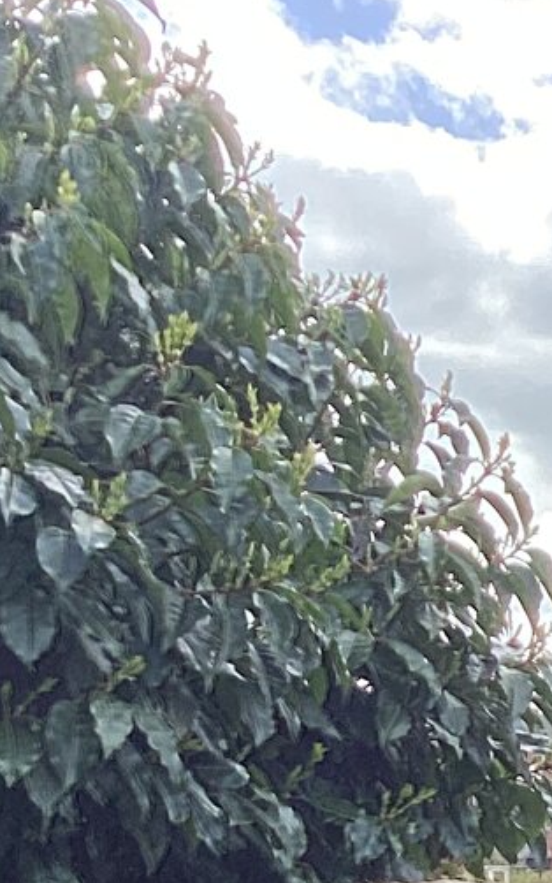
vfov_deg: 14.5
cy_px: 1340
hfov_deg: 8.5
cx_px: 1545
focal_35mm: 134
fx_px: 3224
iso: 25
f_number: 2.4
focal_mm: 3.3
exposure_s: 1/364
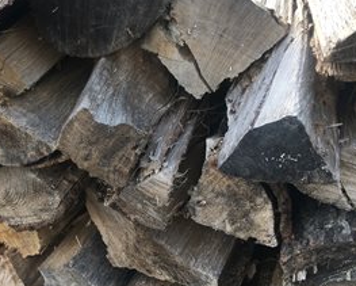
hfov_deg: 42.4
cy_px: 133
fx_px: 454
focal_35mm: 43
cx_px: 125
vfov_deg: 34.9
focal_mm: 4.15
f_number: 2.2
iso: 25
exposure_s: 1/120
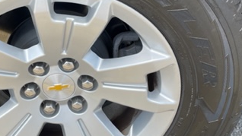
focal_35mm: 57
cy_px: 41
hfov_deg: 35.8
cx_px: 62
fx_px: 366
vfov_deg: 21.0
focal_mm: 4.2
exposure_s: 1/321
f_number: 1.6
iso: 32
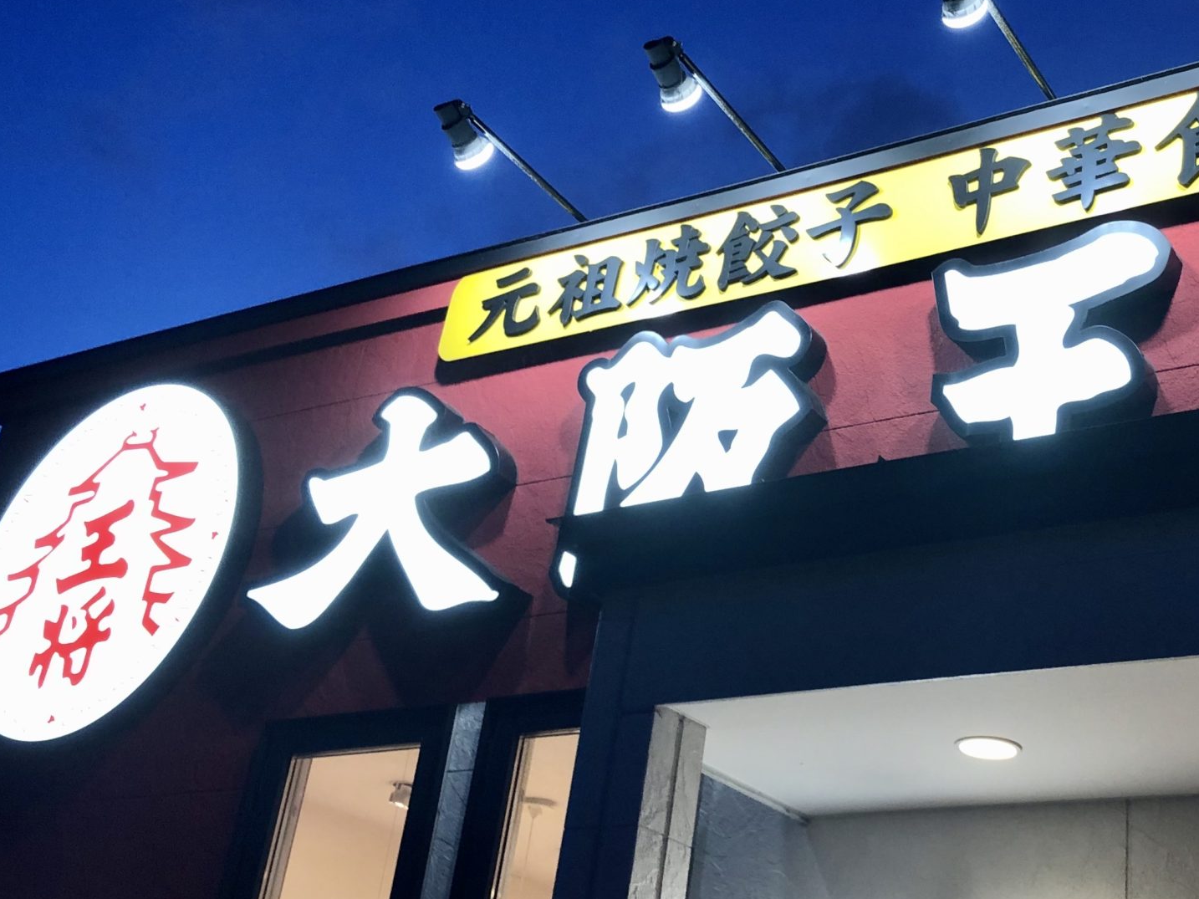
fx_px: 1732
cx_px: 866
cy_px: 409
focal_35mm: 50
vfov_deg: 29.1
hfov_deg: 37.5
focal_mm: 3.99
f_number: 1.8
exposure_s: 1/25
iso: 40
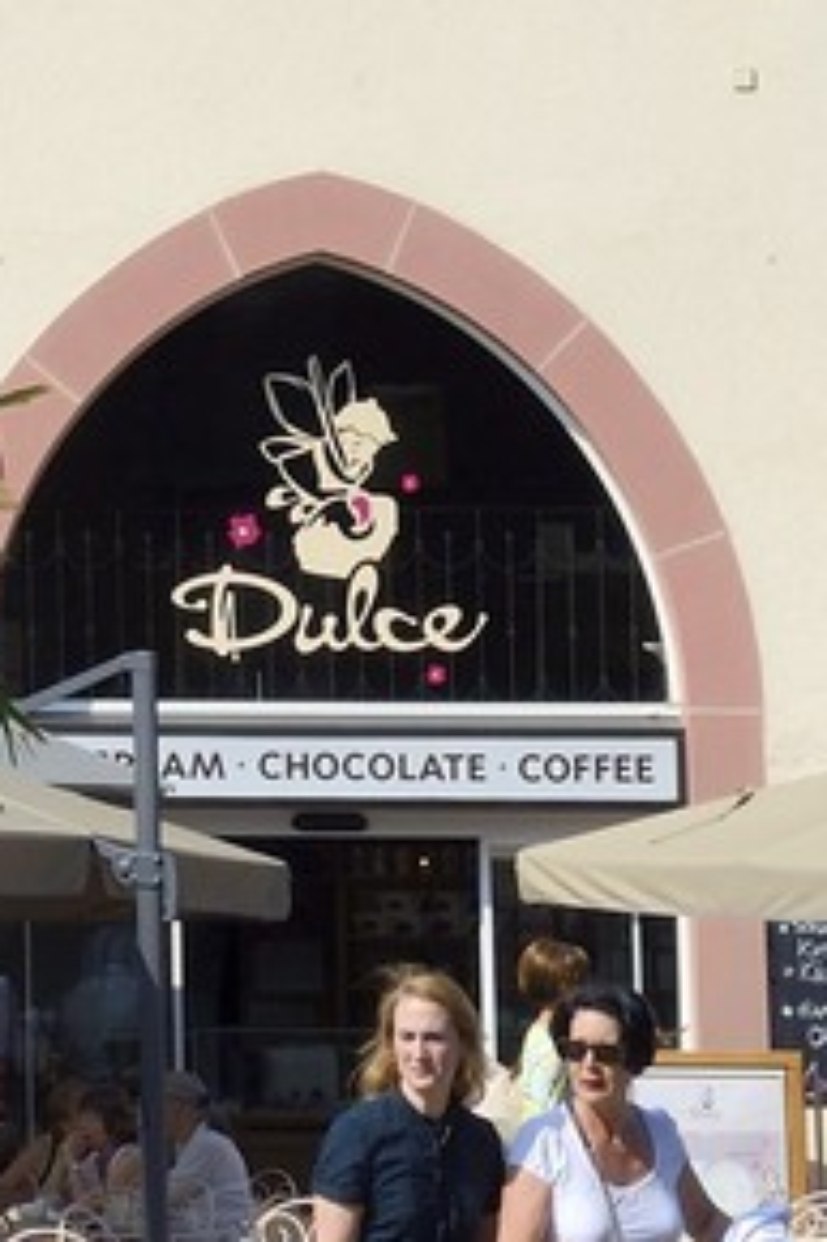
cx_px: -630
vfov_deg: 6.5
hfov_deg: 4.4
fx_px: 10660
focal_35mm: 309
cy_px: -1341
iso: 200
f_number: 13
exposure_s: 1/250
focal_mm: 56
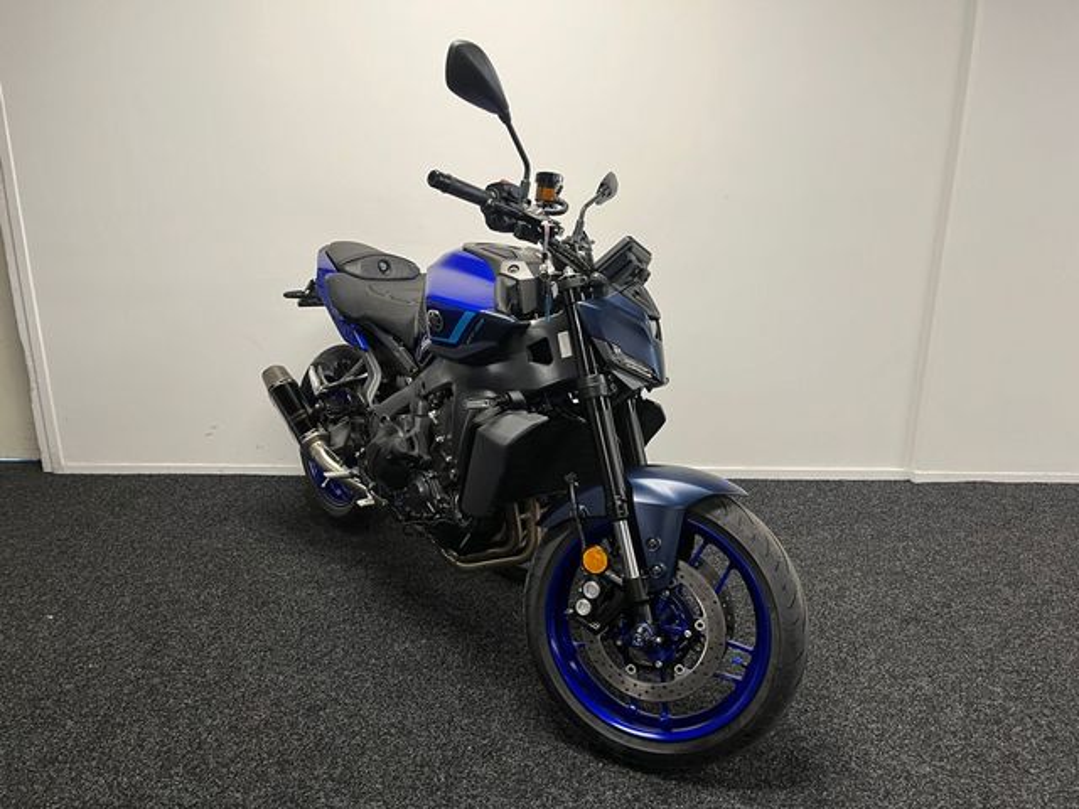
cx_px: 540
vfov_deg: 53.1
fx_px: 810
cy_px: 404
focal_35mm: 26
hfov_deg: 67.3
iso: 80
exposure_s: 1/50
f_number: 1.6
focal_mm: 5.1
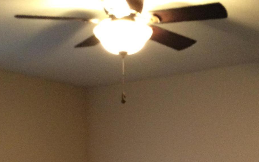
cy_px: 255
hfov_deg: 27.8
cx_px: 145
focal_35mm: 74
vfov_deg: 15.9
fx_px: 522
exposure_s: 1/24
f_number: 2.4
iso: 200
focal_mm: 3.3
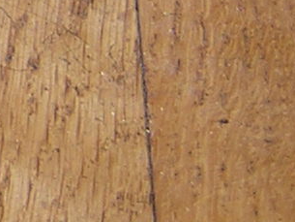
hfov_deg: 9.3
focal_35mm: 189
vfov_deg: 7.4
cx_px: -413
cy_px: -305
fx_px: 1611
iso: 108
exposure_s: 1/3.6
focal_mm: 4.7
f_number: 2.6
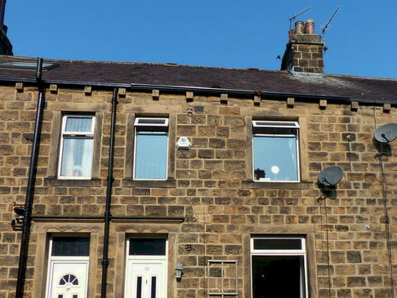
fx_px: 413
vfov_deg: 39.1
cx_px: 223
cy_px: 205
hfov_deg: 51.2
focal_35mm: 36
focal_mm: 4.5
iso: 100
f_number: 4
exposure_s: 1/1000
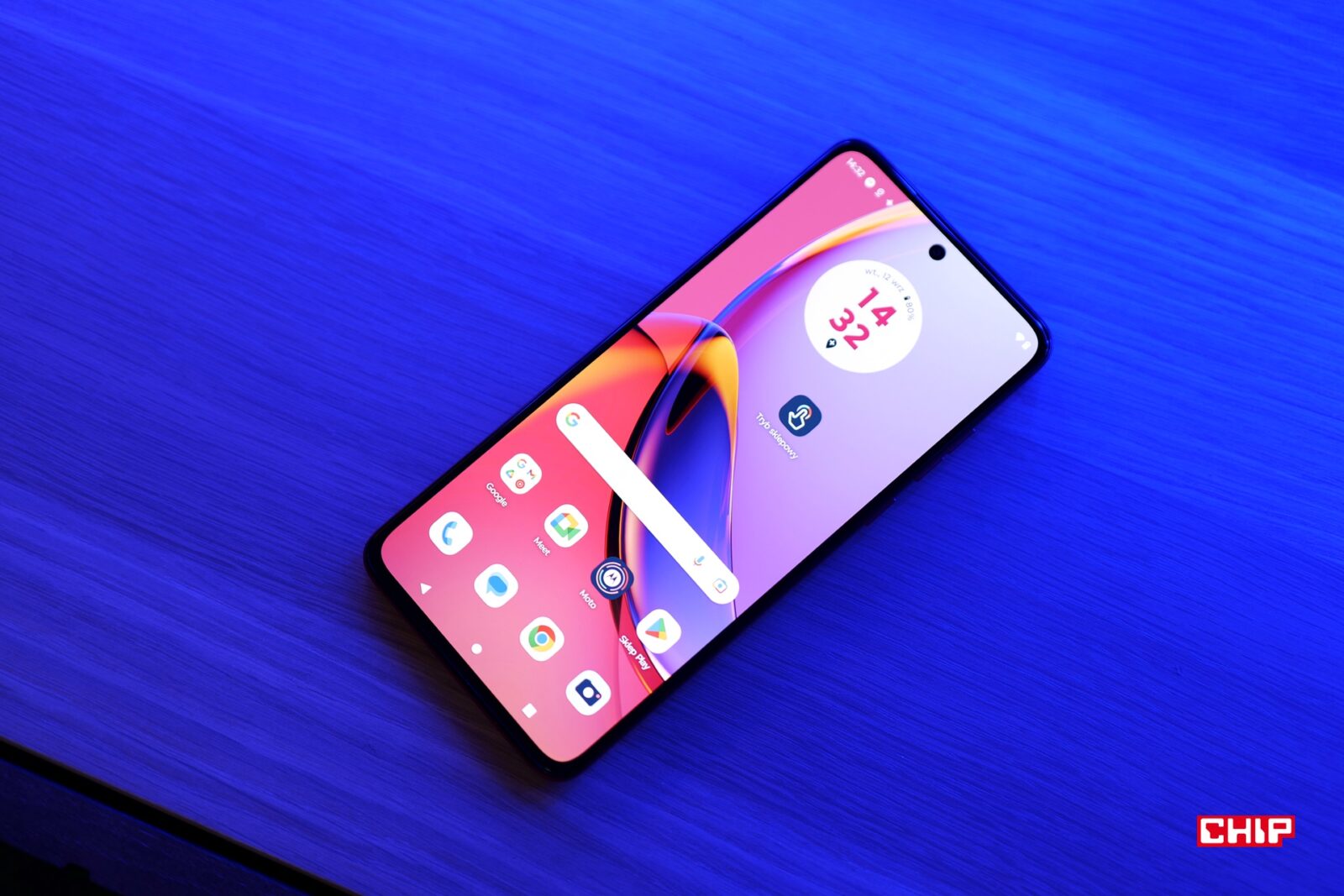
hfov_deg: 39.6
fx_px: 1867
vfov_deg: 27.0
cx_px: 672
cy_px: 448
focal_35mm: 50
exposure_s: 1/160
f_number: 2.2
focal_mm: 50
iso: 640
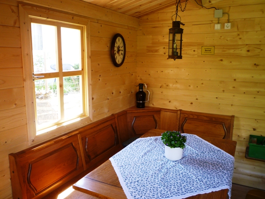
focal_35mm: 29
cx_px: 132
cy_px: 100
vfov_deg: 48.2
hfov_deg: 61.7
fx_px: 222
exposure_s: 1/30
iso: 80
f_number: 3.3
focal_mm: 5.2
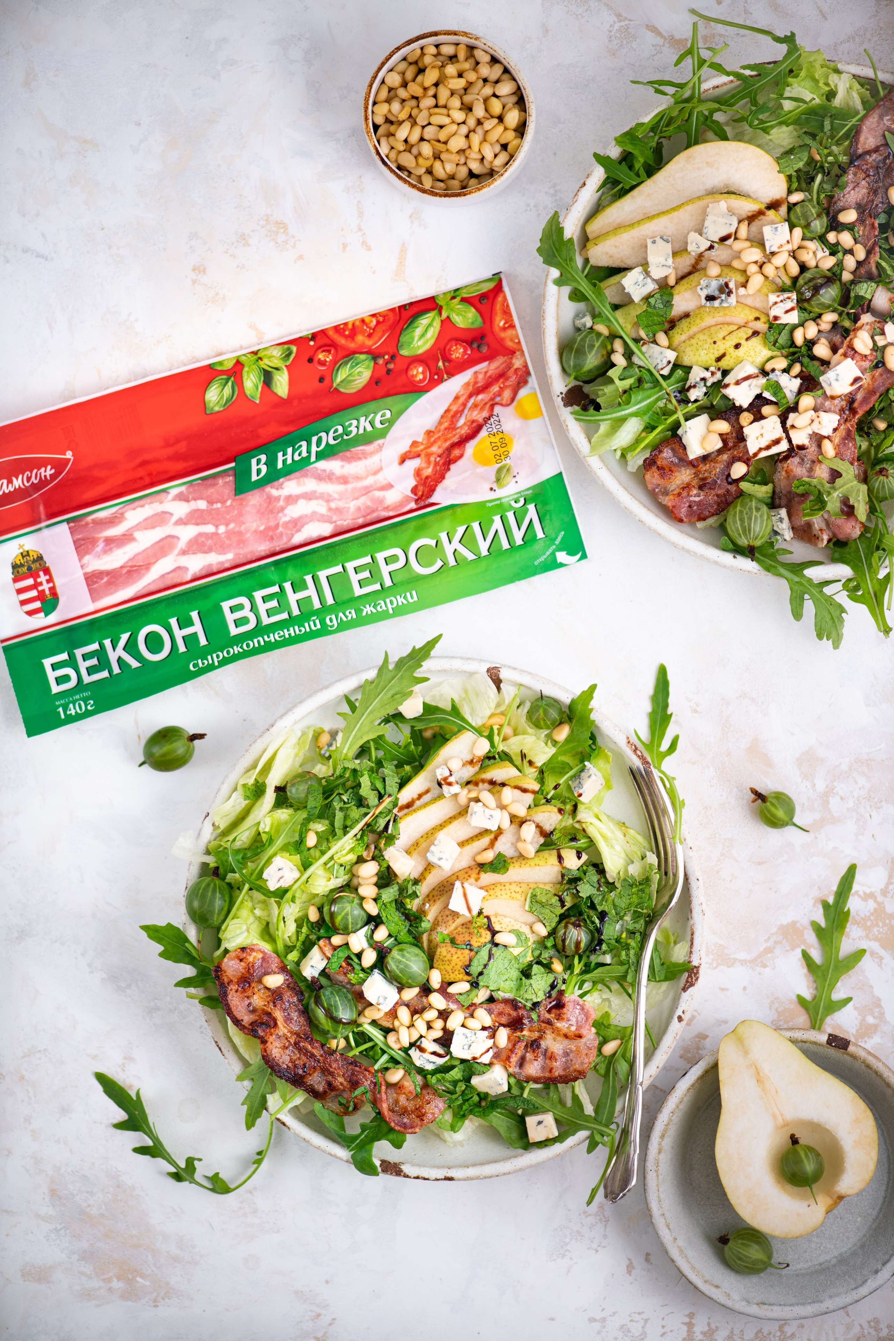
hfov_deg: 13.0
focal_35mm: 105
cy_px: 670
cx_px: 447
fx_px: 3911
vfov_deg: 19.5
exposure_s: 1/250
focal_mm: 105
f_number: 3.5
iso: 64
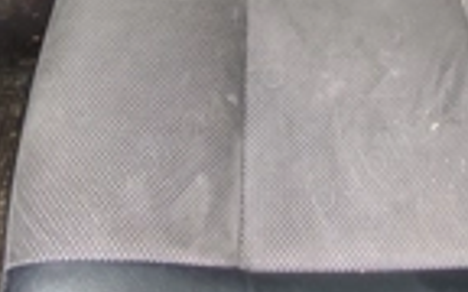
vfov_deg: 17.9
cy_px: -307
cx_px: 296
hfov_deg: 42.3
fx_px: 599
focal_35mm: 47
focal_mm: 1.65
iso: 125
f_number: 2.2
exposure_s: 1/50
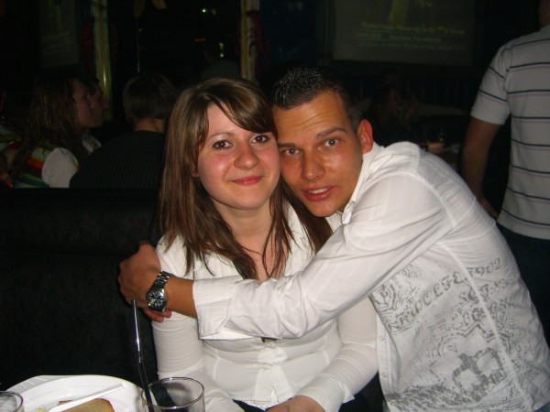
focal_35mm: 38
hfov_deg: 49.0
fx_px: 604
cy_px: 206
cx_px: 275
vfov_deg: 37.7
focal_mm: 7.9
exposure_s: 1/60
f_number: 2.8
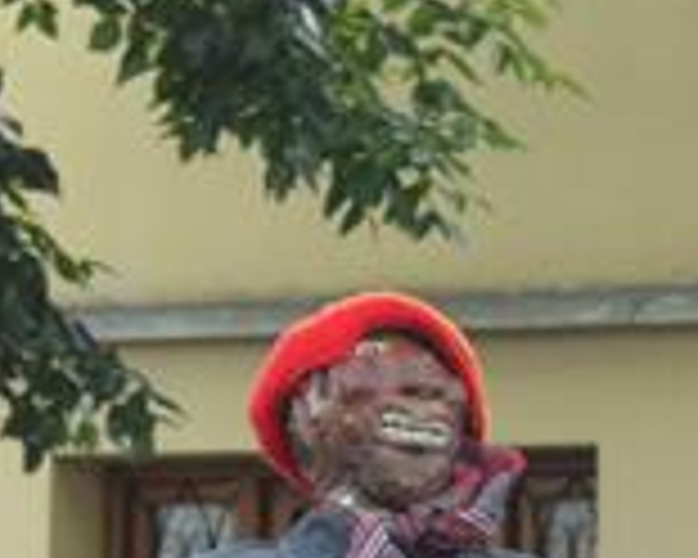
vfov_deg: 4.8
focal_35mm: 313
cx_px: 887
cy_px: 1449
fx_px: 6466
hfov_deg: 6.1
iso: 400
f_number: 5
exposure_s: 1/100
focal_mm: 30
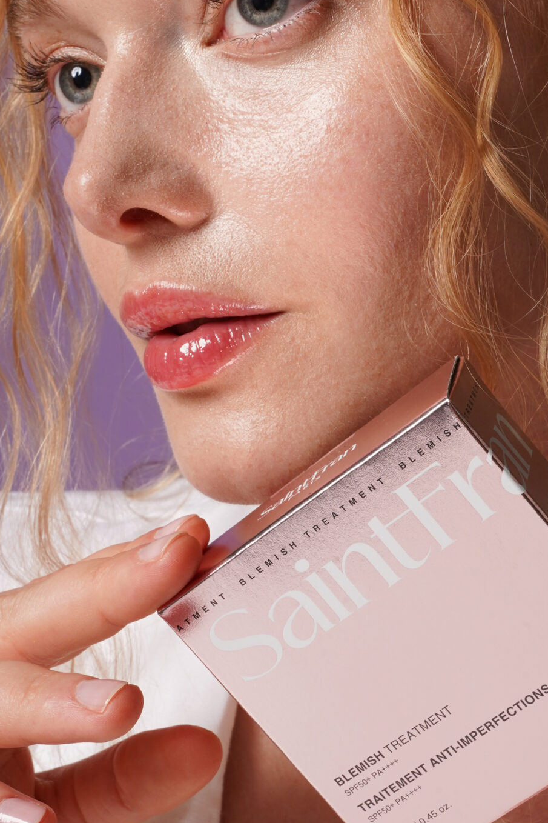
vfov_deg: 30.5
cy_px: 353
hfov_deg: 20.5
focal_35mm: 66
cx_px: 362
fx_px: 1507
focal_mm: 35
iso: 320
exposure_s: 1/160
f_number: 9
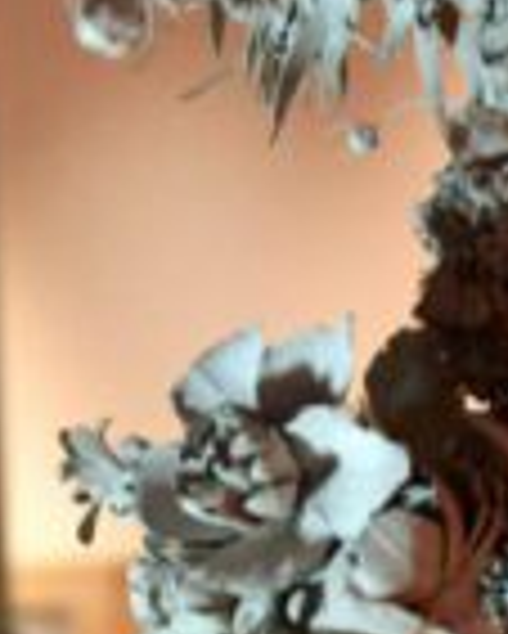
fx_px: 4205
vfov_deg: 8.6
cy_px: 499
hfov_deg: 6.5
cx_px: 1371
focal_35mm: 224
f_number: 4
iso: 6400
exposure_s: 1/100
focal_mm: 45
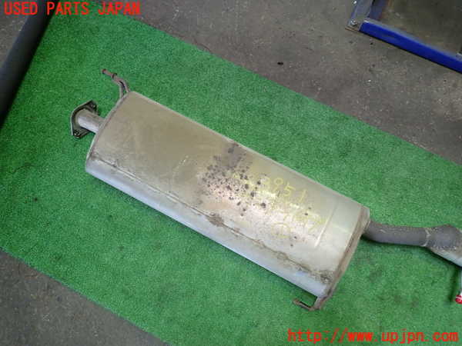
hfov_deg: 69.4
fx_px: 334
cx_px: 231
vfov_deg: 54.9
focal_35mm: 25
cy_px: 173
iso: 200
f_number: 2
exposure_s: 1/50
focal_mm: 4.5
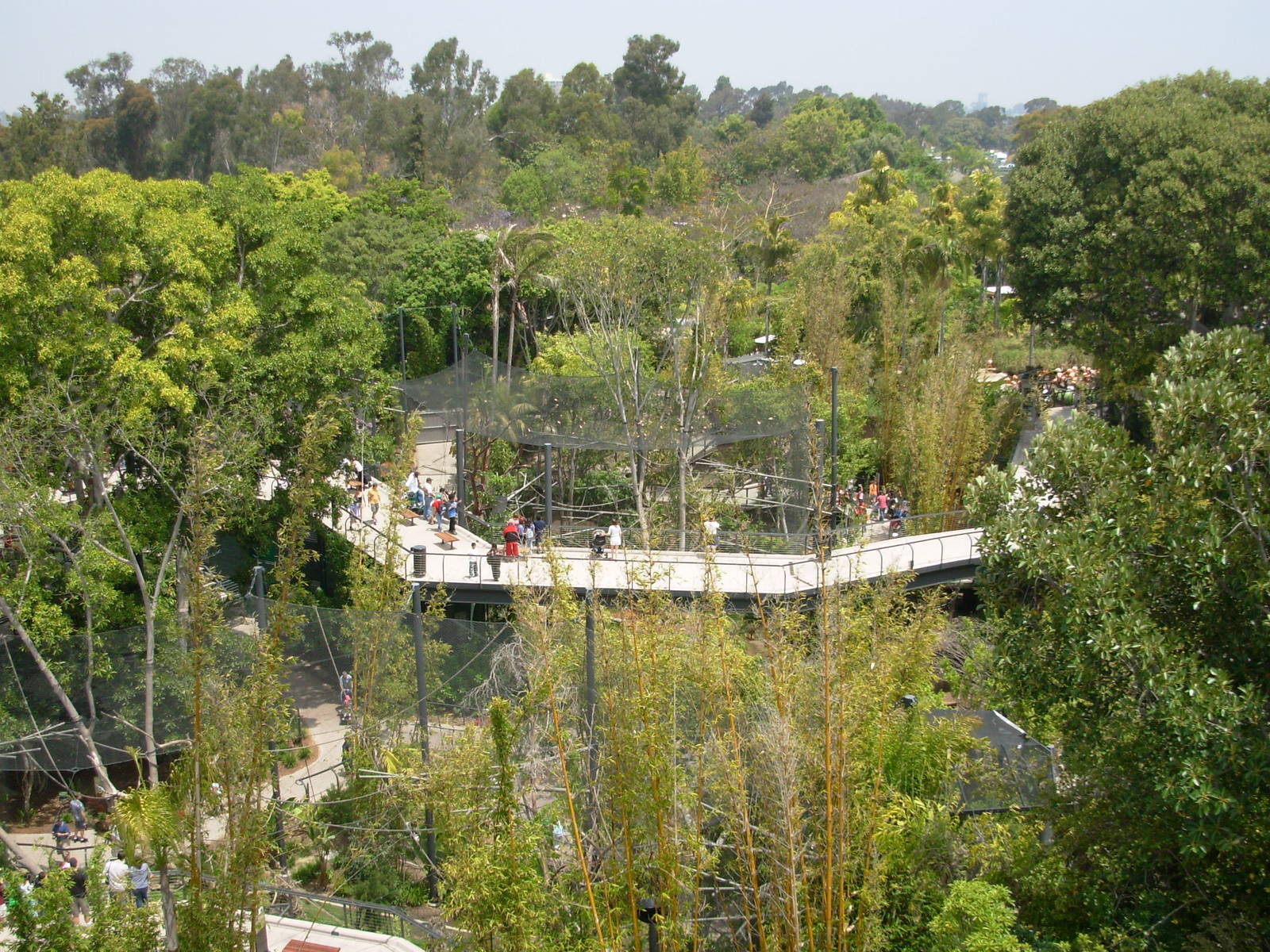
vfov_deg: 37.7
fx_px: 1394
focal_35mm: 38
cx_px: 635
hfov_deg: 49.0
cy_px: 476
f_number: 2.9
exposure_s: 1/683
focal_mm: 6.3
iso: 50
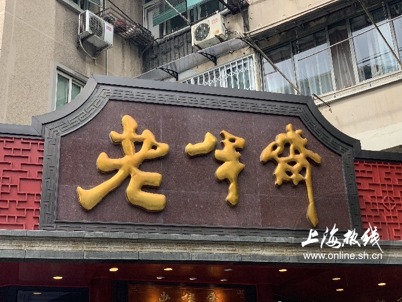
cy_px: 151
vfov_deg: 28.0
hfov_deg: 36.8
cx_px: 201
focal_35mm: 52
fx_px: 604
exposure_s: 1/280
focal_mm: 6
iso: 16
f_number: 2.4
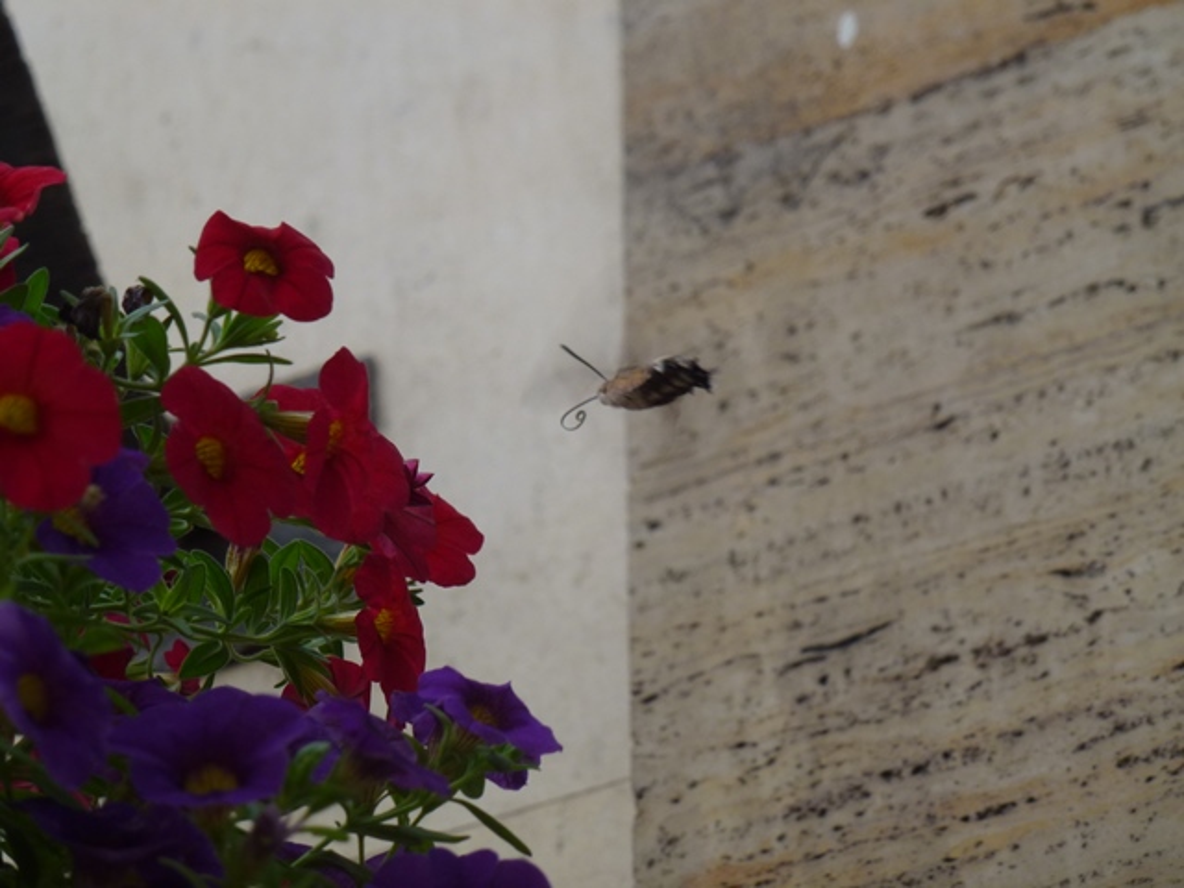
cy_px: 444
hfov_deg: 11.8
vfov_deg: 8.8
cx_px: 592
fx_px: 5746
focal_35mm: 168
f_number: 5.4
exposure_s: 1/200
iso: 100
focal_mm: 30.1
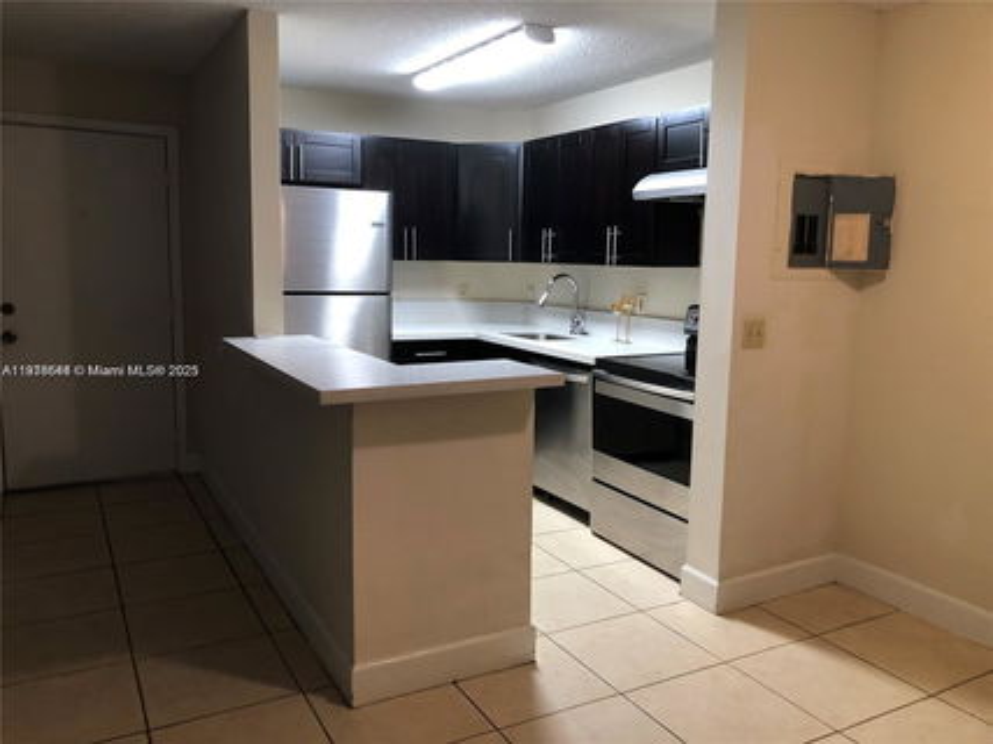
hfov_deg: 63.5
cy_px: 372
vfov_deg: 49.7
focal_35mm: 28
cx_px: 496
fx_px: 803
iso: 50
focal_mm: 3.99
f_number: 1.8
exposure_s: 1/15
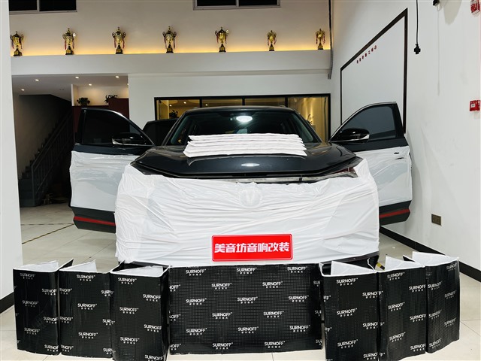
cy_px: 180
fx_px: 361
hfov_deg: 67.3
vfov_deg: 53.1
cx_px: 240
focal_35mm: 26
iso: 50
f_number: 1.6
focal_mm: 5.1
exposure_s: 1/555
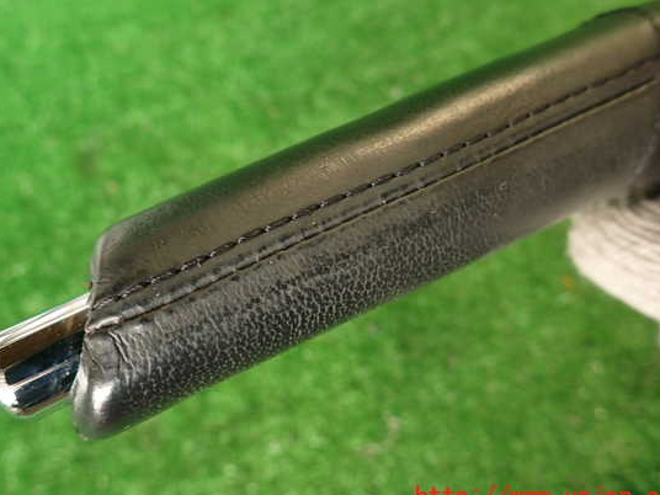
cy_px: 236
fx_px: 534
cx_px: 324
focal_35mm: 28
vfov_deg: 49.7
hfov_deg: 63.4
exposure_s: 1/40
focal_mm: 4.5
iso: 200
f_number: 2
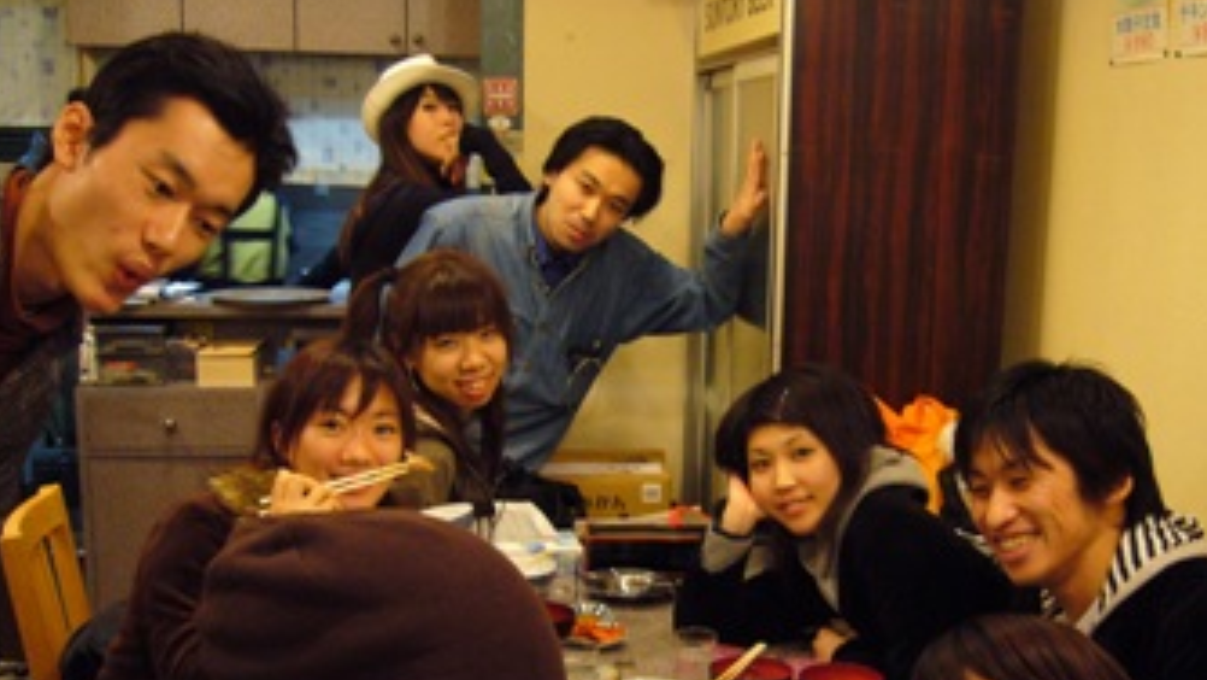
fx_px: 1440
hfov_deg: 45.4
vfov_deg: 26.4
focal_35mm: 45
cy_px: 456
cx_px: 665
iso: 200
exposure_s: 1/8
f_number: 2.8
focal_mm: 5.8
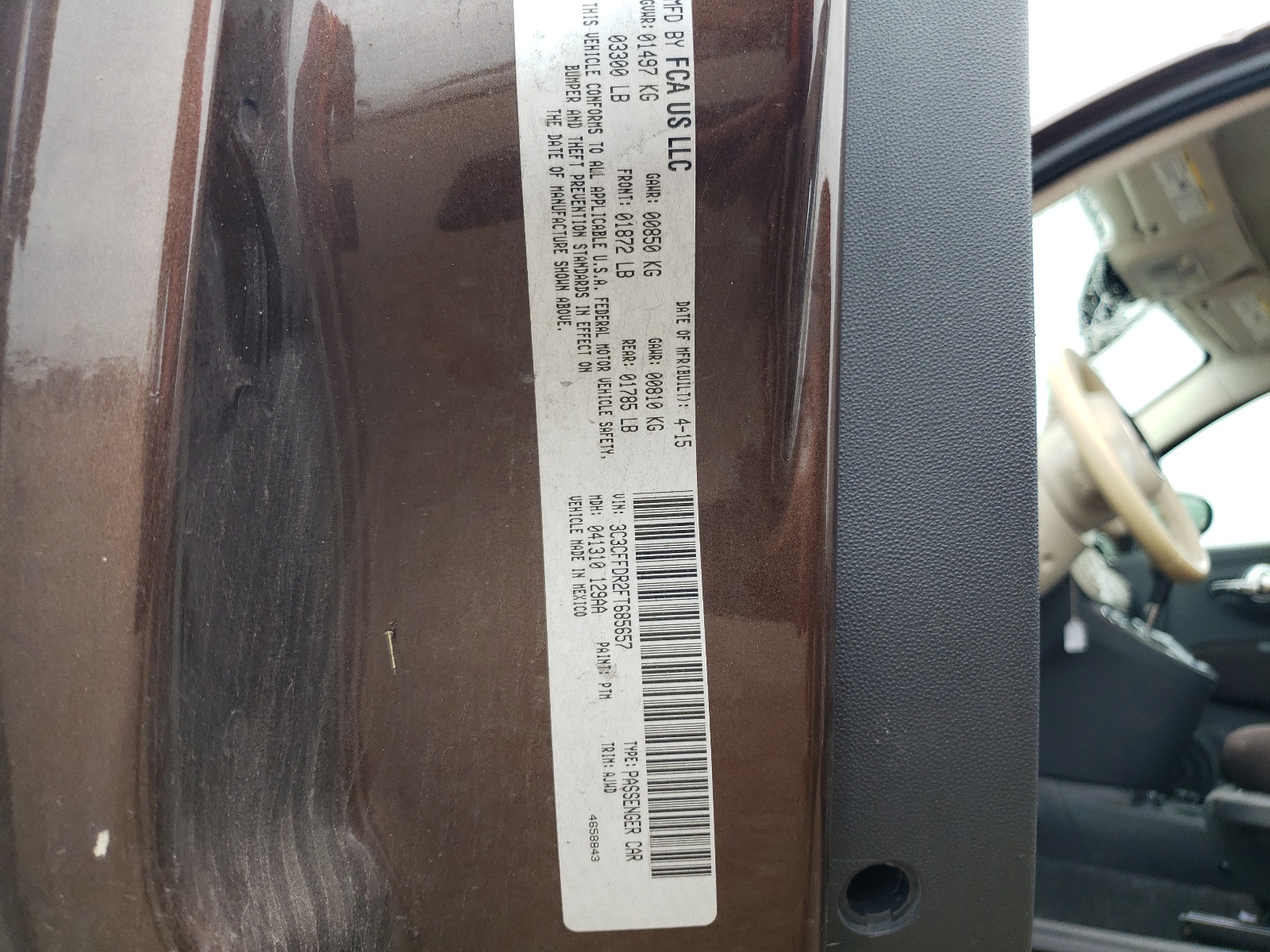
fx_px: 954
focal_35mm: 26
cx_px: 635
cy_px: 476
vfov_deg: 53.1
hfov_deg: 67.3
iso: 50
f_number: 1.5
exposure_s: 1/303
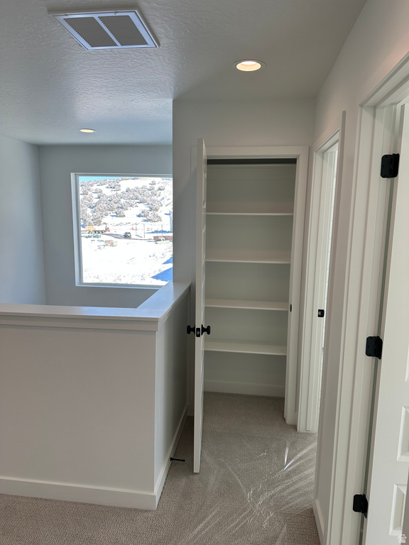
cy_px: 272
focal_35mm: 24
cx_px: 204
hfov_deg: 56.8
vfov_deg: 71.6
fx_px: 378
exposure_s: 1/667
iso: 80
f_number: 1.78
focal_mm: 6.86
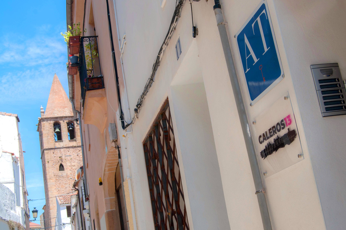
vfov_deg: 26.4
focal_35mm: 51
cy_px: 115
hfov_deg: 38.9
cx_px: 173
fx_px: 490
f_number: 8
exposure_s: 1/500
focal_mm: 34
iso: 500
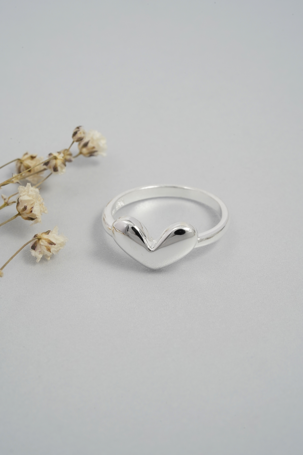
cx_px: 152
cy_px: 228
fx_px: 1136
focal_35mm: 90
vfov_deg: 22.6
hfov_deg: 15.2
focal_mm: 90
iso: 800
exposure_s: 1/100
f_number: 16
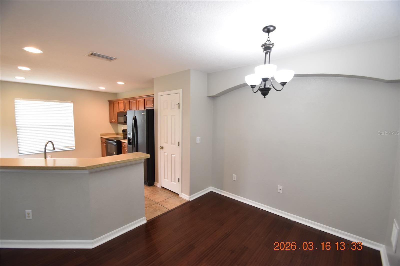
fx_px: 167
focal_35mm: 15
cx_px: 200
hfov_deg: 100.4
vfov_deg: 77.3
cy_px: 133
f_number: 3.5
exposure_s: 1/60
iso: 800
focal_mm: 10
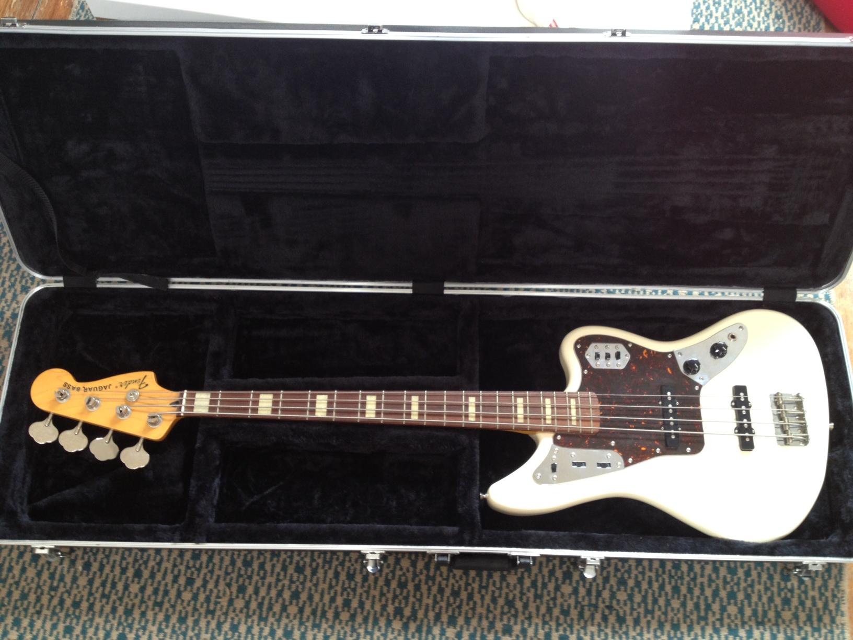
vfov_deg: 40.7
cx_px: 426
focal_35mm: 35
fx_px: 862
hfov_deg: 52.6
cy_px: 320
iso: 80
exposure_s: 1/20
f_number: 2.4
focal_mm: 4.28
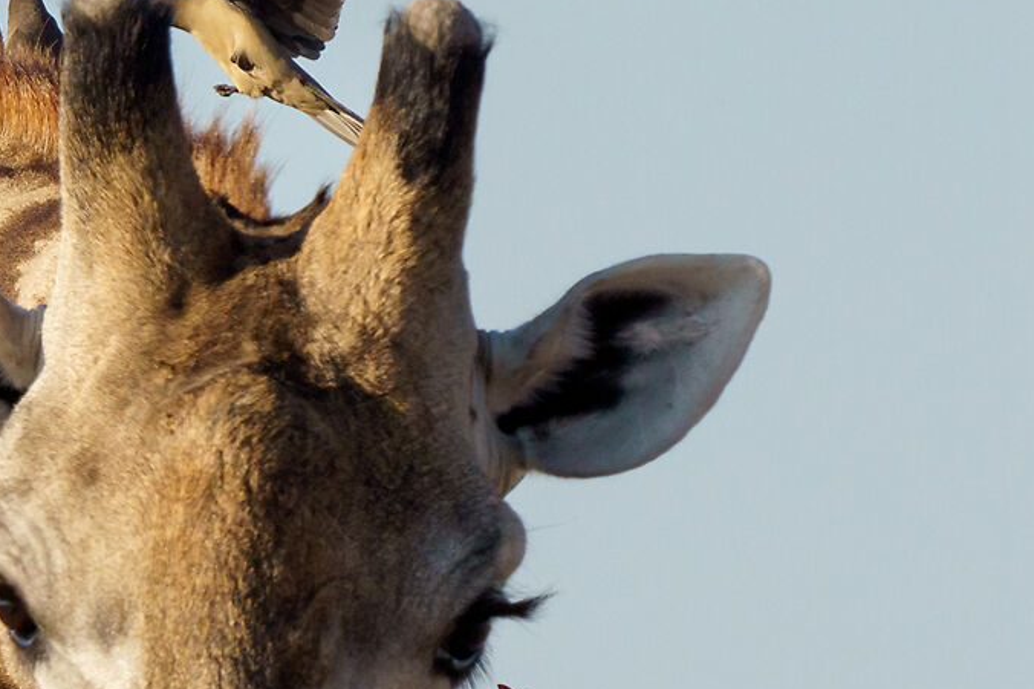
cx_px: 266
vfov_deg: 0.7
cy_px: 672
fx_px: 57098
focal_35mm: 1989
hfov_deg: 1.0
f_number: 8
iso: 1000
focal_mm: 560
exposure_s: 1/2500
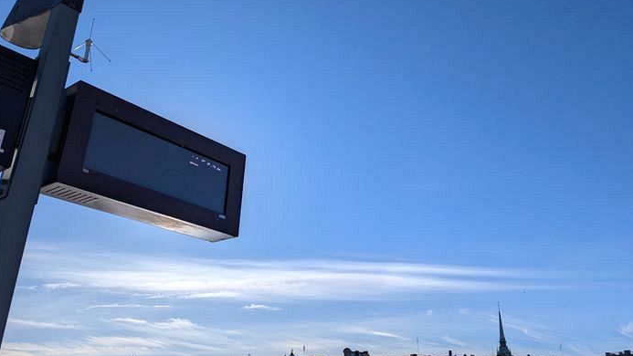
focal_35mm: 34
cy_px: 150
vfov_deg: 34.6
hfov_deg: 58.0
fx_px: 571
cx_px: 332
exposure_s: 1/9434
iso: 58
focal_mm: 6.81
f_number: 1.85
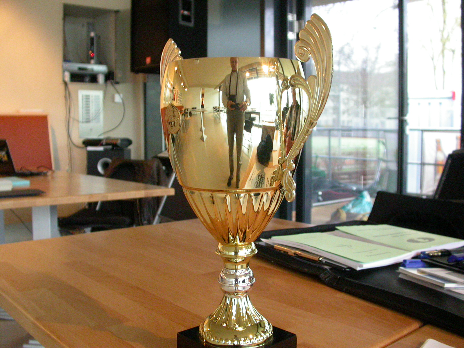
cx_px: 232
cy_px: 174
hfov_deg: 49.0
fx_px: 509
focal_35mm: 38
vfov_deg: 37.7
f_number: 2.6
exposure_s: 1/34.2
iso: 400
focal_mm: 7.85
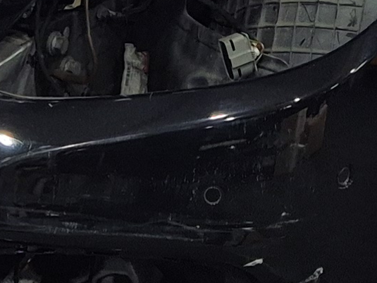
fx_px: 1873
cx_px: 274
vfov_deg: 8.1
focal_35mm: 172
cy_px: -340
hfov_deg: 11.5
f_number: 1.8
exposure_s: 1/120
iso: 64
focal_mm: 5.4
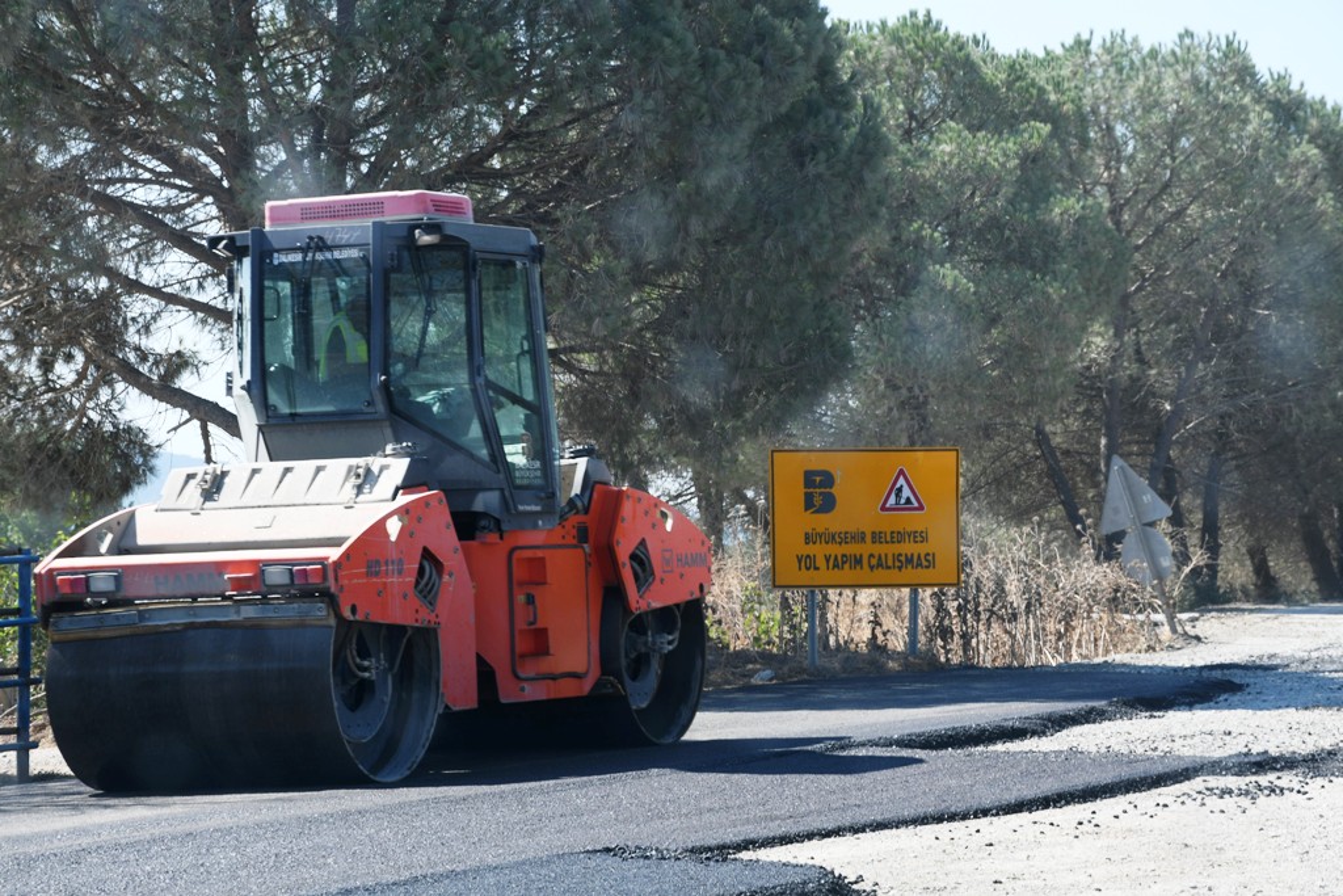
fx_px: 4477
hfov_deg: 17.1
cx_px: 672
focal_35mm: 120
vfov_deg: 11.4
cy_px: 448
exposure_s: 1/100
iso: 100
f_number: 9
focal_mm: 80
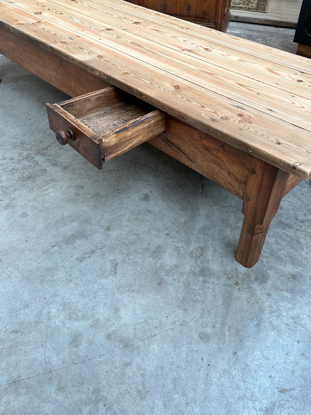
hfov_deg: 48.1
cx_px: 179
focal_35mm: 29
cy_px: 169
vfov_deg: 61.2
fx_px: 347
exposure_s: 1/121
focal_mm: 6.86
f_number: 1.78
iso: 200
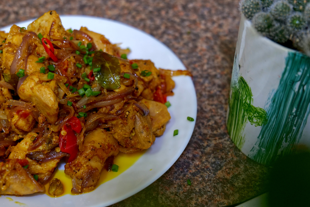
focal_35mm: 63
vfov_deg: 21.6
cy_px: 107
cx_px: 150
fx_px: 542
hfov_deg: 31.9
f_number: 5.6
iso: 3200
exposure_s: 1/80
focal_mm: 60
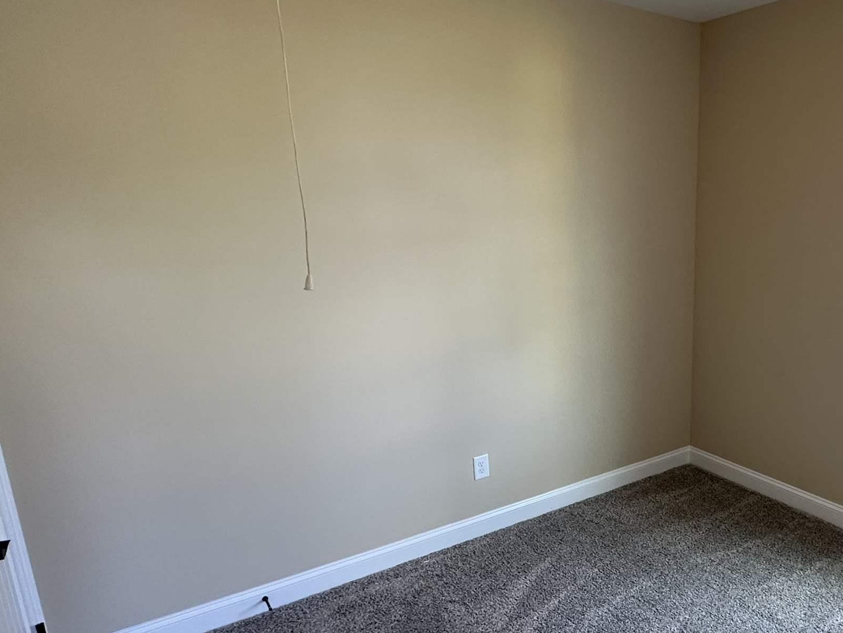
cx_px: 616
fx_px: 658
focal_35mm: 27
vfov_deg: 51.2
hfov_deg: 62.2
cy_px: 362
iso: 200
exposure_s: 1/120
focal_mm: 2.22
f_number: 2.2
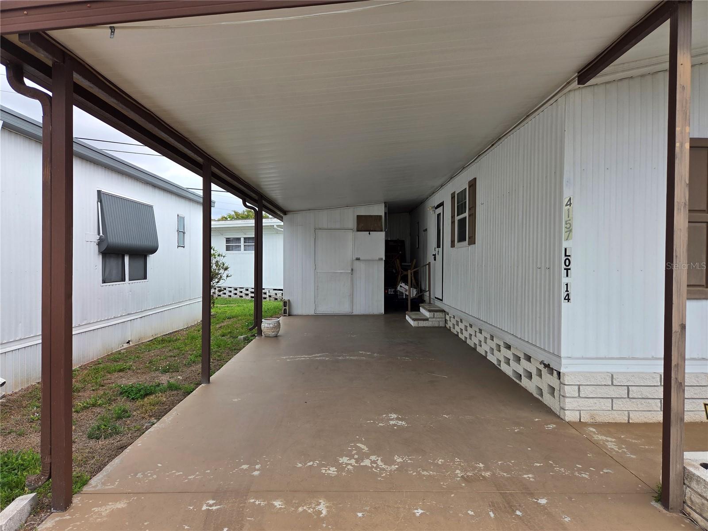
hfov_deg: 73.9
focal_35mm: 23
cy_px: 266
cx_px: 354
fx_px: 470
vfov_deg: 58.9
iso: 80
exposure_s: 1/3160
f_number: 1.8
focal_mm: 5.4
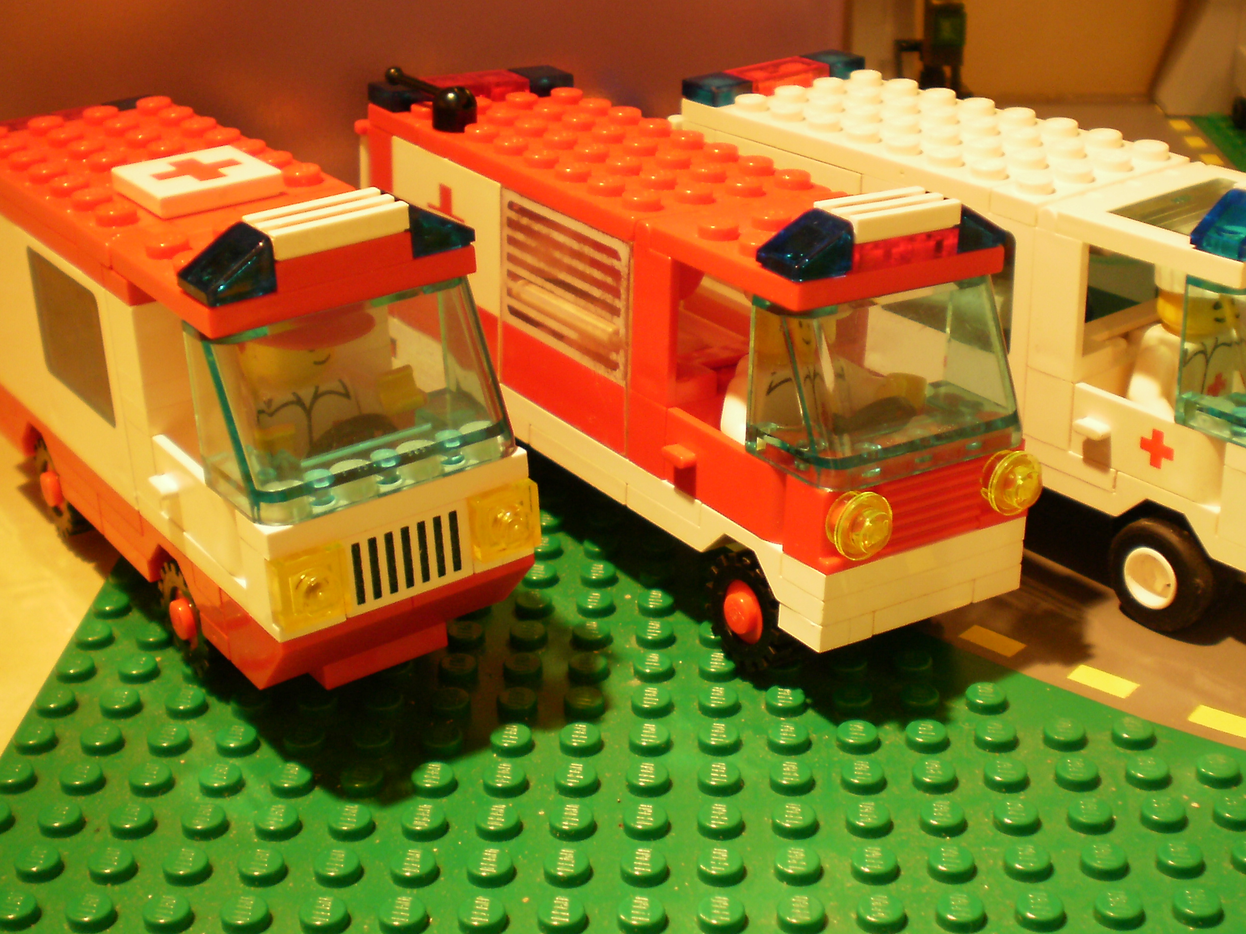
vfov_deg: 28.0
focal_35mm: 52
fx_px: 1872
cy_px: 450
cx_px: 704
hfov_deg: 36.8
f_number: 3.1
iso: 125
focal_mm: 6.3
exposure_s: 1/5
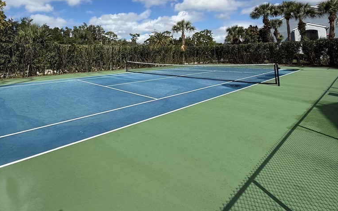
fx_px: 184
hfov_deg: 83.7
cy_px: 44
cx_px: 131
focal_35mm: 20
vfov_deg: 55.7
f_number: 2.2
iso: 50
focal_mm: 2.22
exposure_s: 1/3891
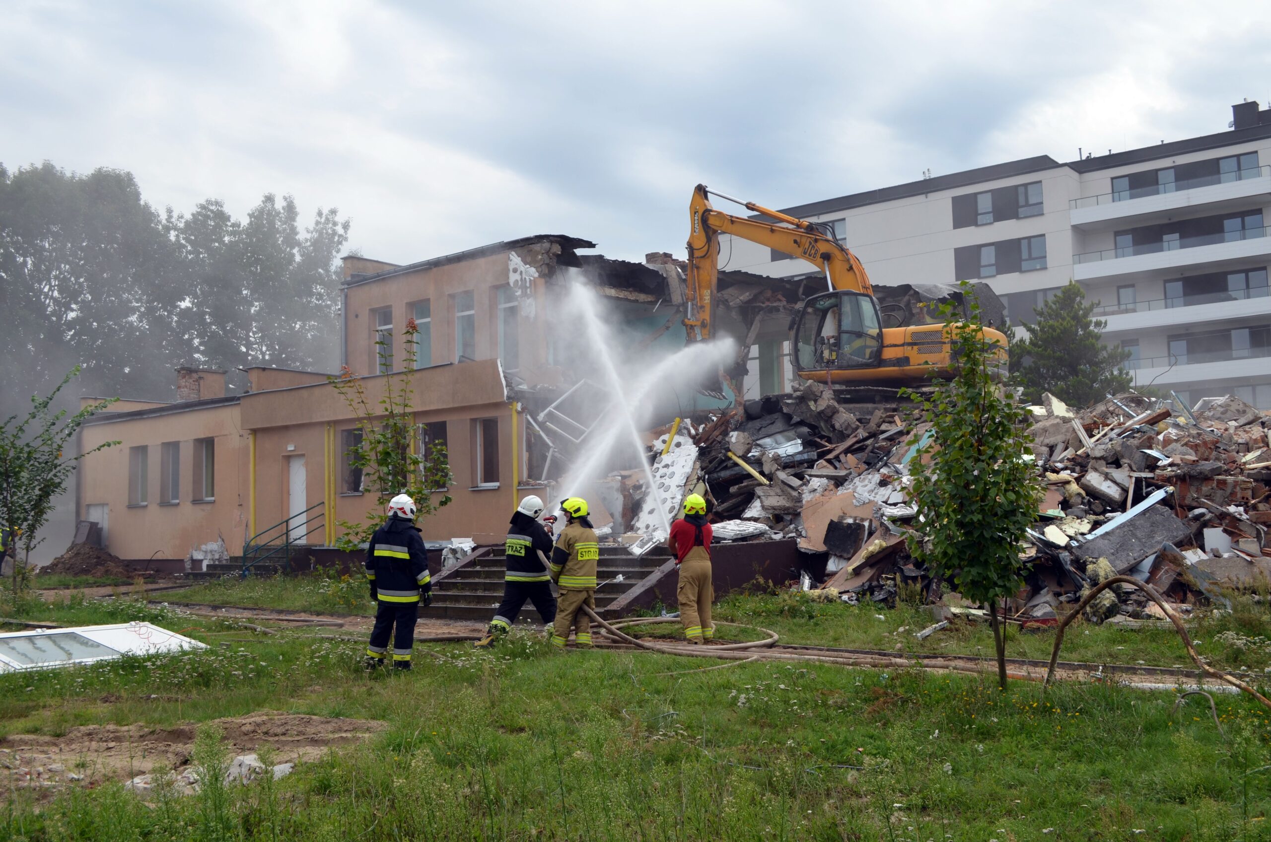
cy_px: 421
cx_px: 636
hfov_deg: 57.3
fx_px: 1163
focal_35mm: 33
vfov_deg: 39.8
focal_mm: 22
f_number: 8
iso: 110
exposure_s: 1/250
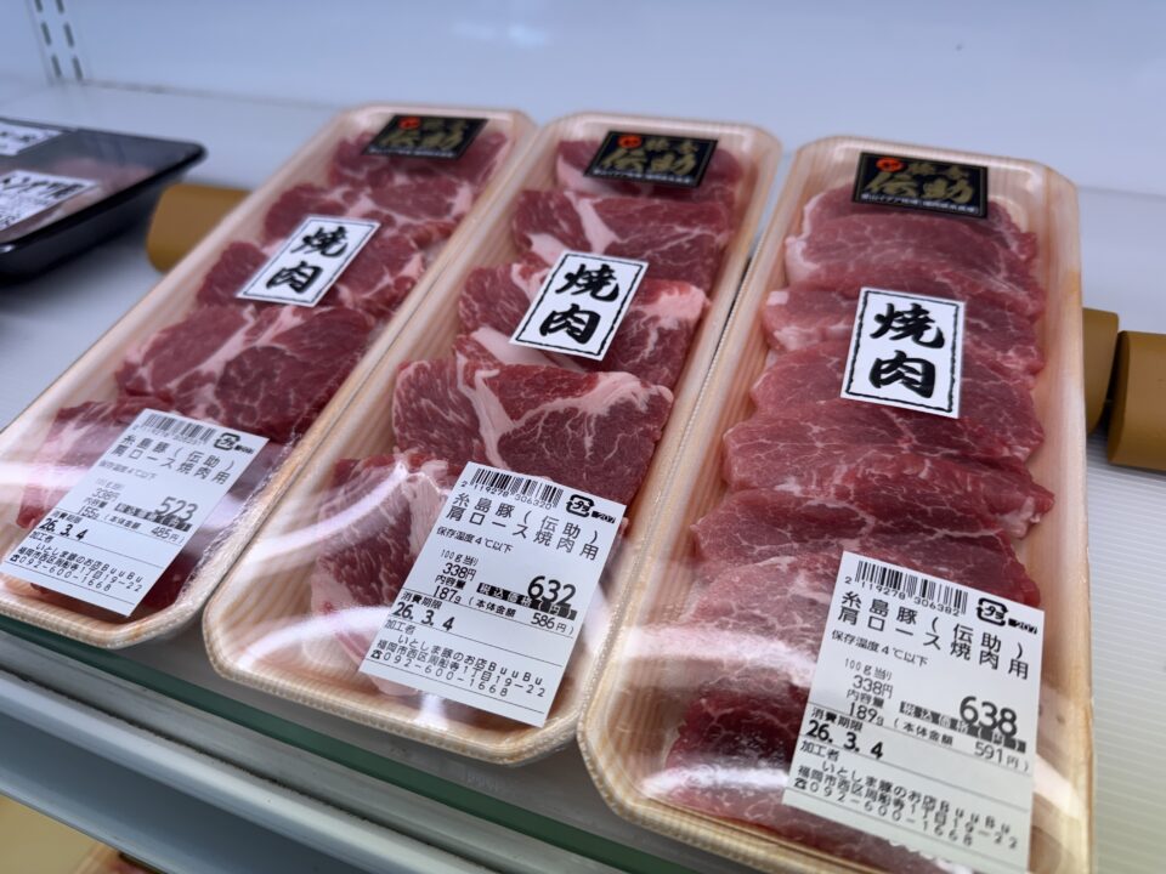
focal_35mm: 24
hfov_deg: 71.6
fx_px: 808
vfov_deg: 56.8
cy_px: 437
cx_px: 583
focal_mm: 6.76
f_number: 1.78
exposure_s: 1/335
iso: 80
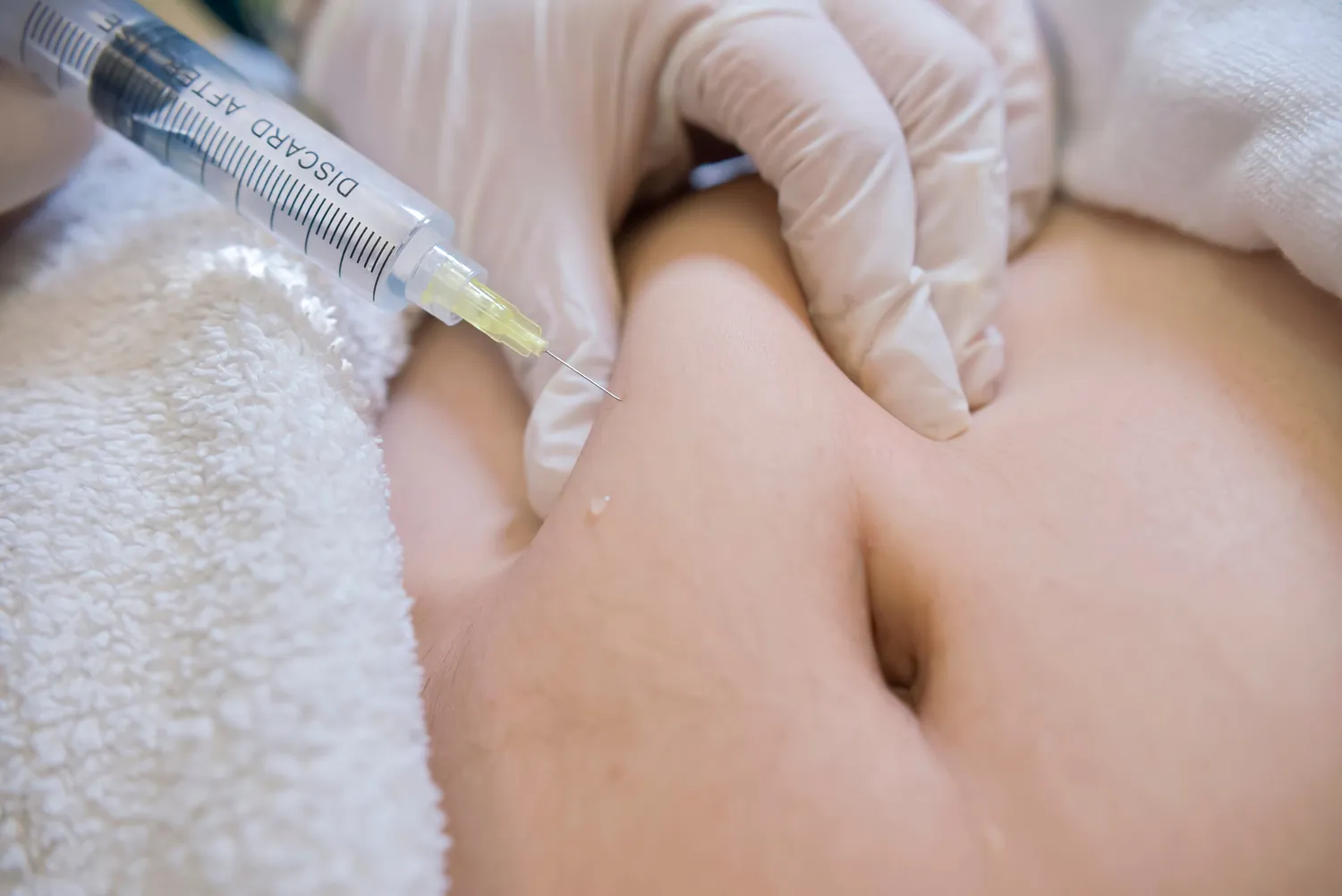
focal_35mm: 35
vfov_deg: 37.9
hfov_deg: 54.4
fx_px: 1305
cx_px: 671
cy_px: 448
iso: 800
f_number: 3.5
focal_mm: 35
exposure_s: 1/125
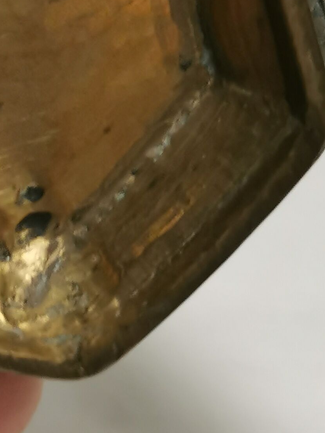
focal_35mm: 188
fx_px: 2353
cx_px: -75
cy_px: -156
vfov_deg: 10.3
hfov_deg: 7.8
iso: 125
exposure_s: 1/100
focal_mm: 5.58
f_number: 1.8
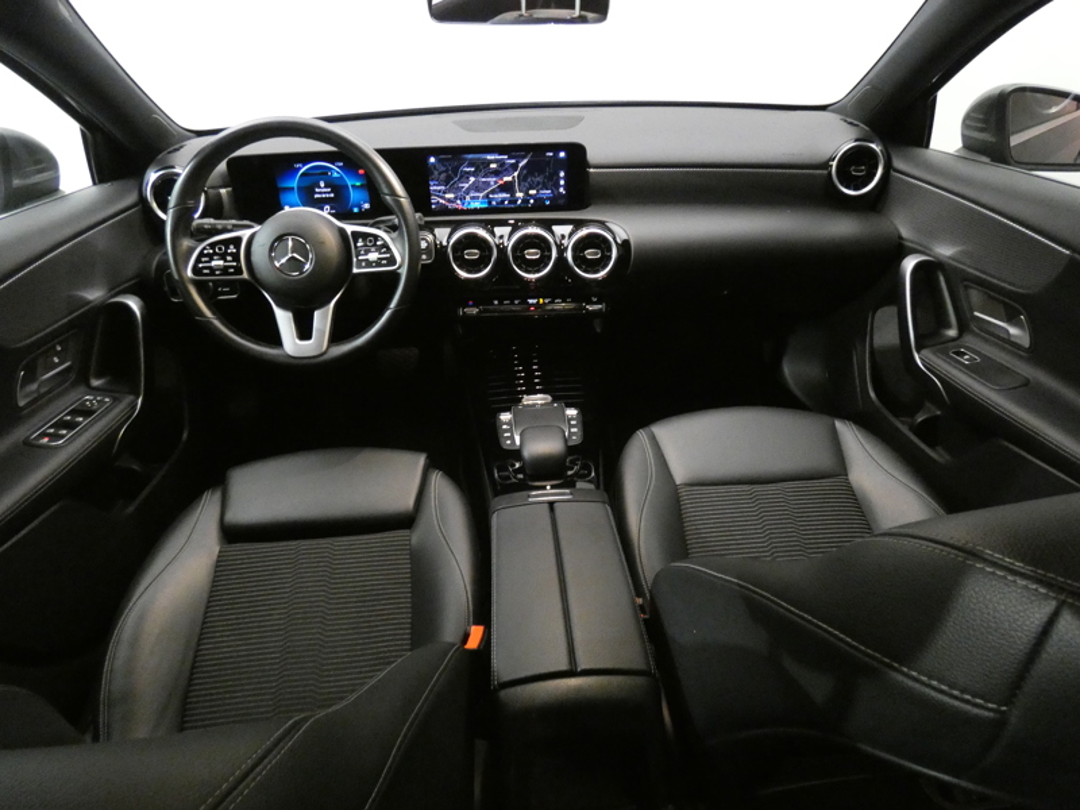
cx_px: 540
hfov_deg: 81.7
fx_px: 624
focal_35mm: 20
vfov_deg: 66.0
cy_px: 405
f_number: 2.8
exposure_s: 1/20
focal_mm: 3.6
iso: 1600
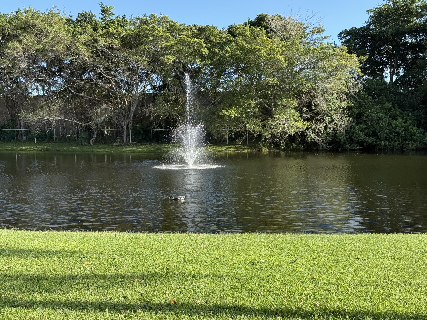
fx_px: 592
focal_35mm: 48
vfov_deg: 30.3
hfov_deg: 39.7
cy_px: 160
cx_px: 214
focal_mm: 6.76
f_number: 1.78
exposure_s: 1/1484
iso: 80
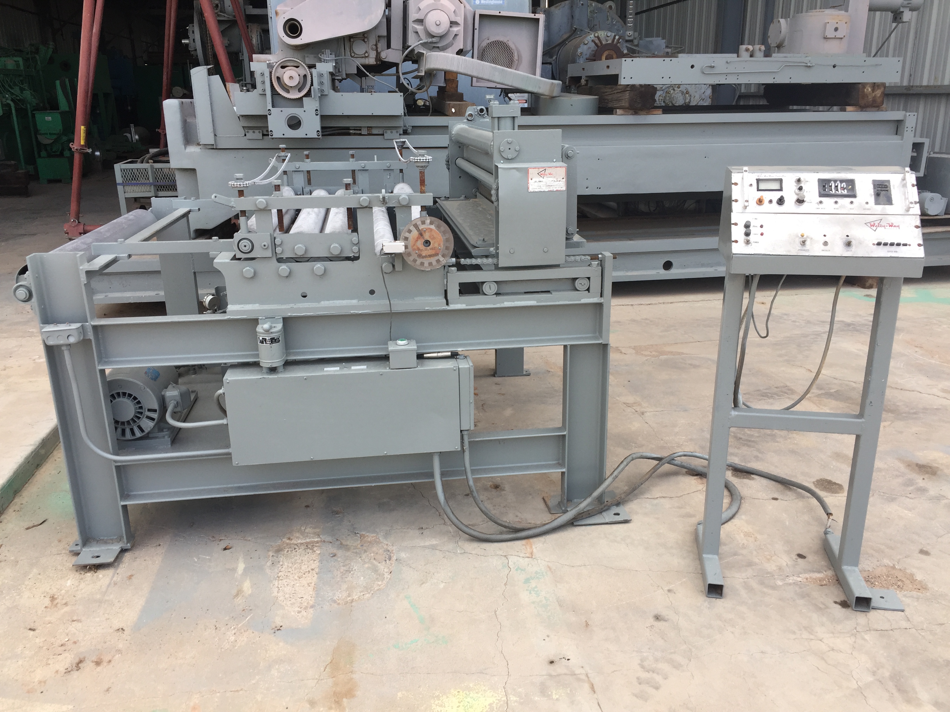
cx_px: 475
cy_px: 356
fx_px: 796
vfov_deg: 48.2
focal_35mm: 29
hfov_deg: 61.7
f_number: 2.2
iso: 32
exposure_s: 1/161
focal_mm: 4.15
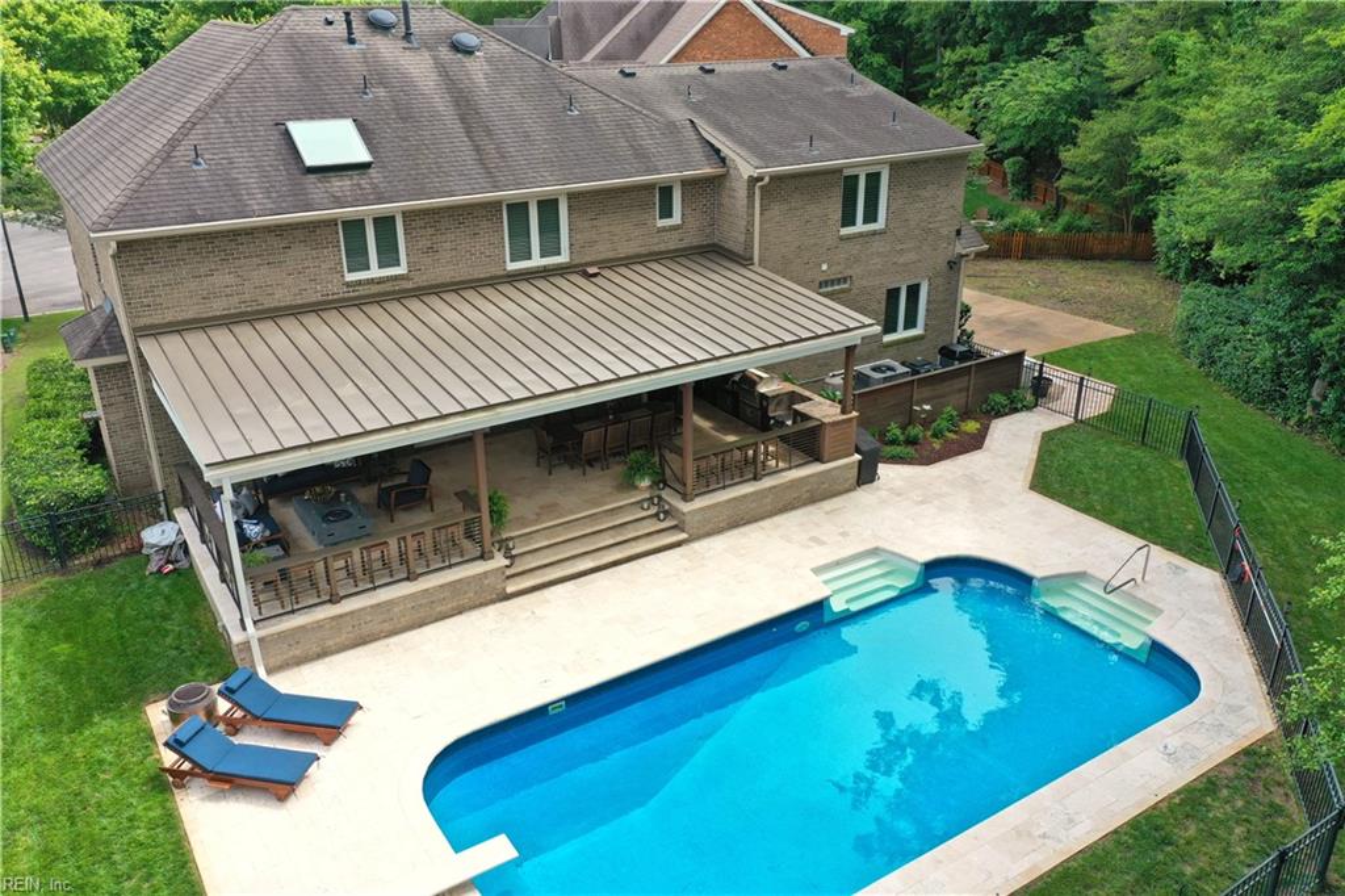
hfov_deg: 65.5
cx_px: 672
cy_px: 448
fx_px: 1046
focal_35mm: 28
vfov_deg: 46.4
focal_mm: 10.26
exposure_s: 1/200
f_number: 5
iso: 100
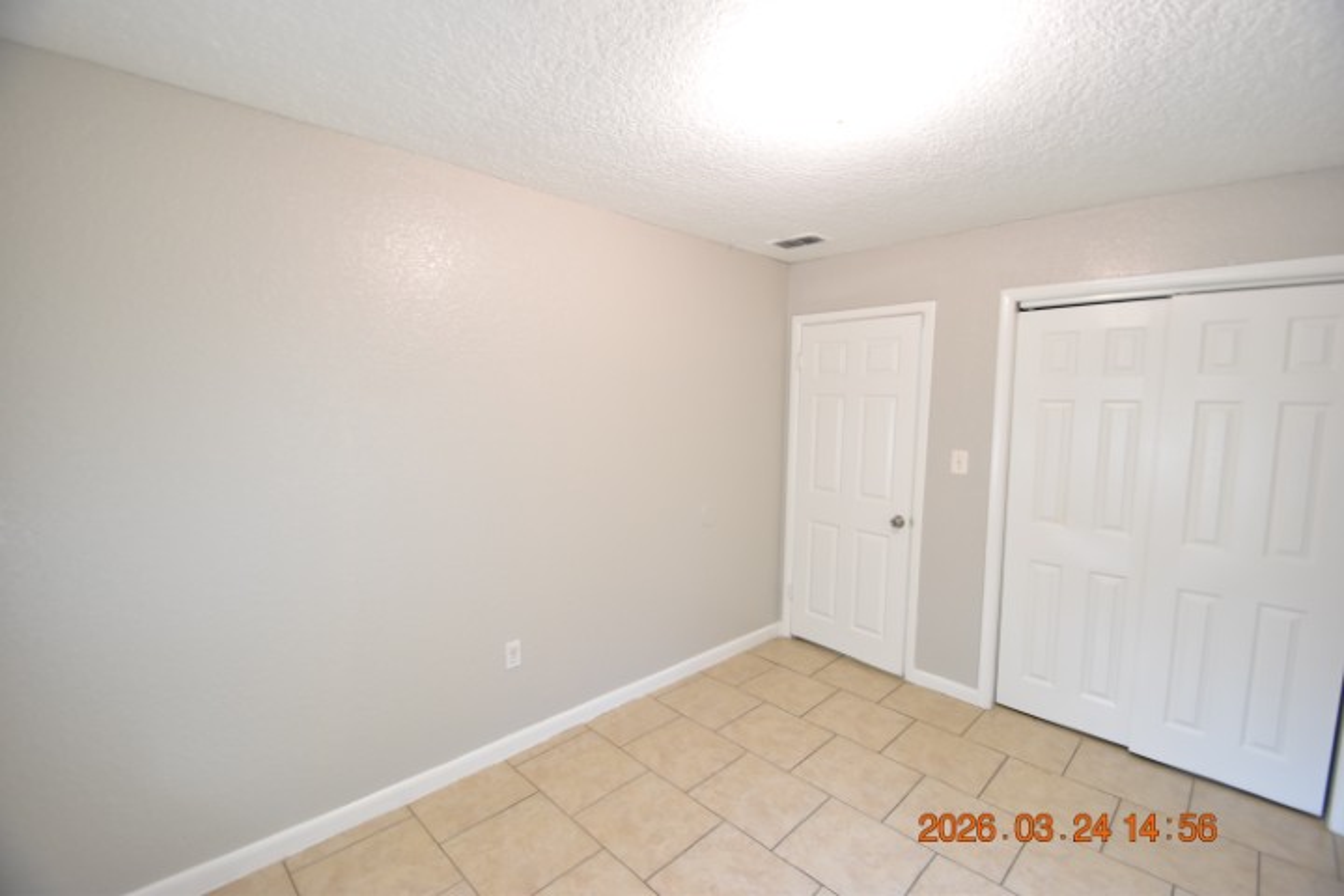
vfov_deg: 77.3
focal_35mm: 15
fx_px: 560
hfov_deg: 100.4
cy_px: 448
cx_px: 672
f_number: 3.5
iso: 800
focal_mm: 10
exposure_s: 1/30
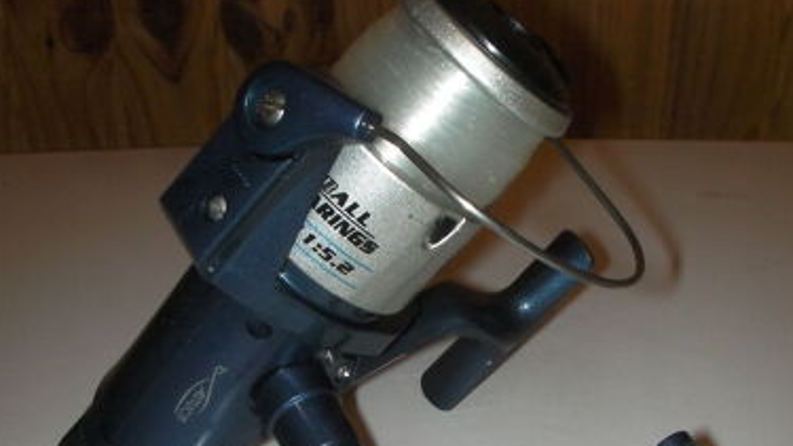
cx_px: 442
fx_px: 1115
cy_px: 334
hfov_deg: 39.1
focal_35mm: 53
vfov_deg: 22.4
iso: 200
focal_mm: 6.3
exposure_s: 1/30
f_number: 5.6
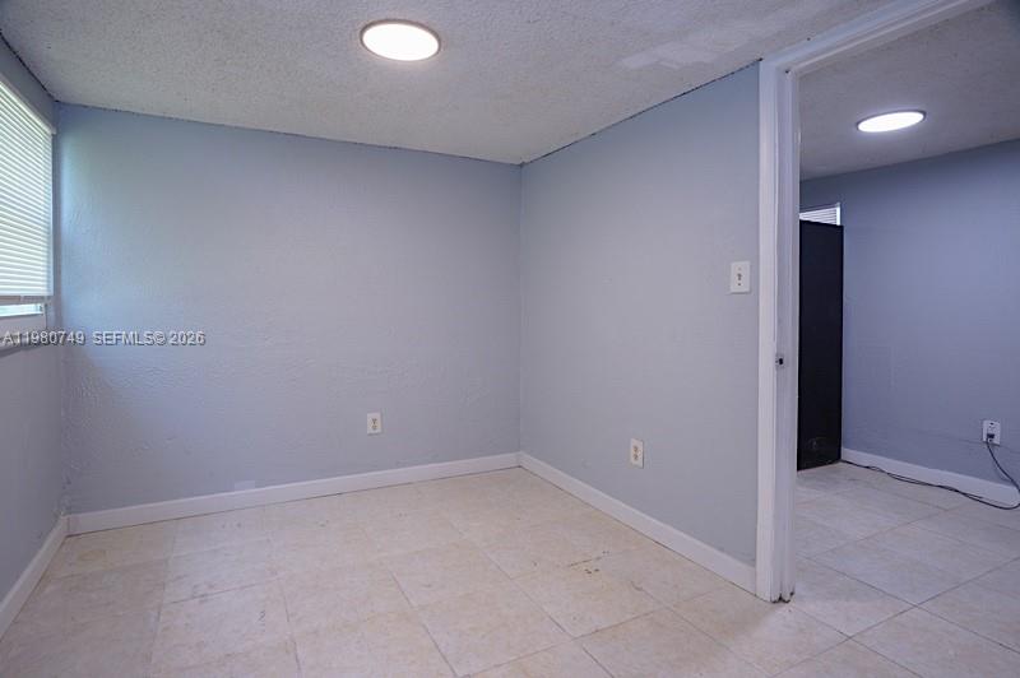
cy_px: 339
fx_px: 510
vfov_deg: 67.3
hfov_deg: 90.0
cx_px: 510
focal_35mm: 18
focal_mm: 18
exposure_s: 1/1.6
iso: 320
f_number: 10
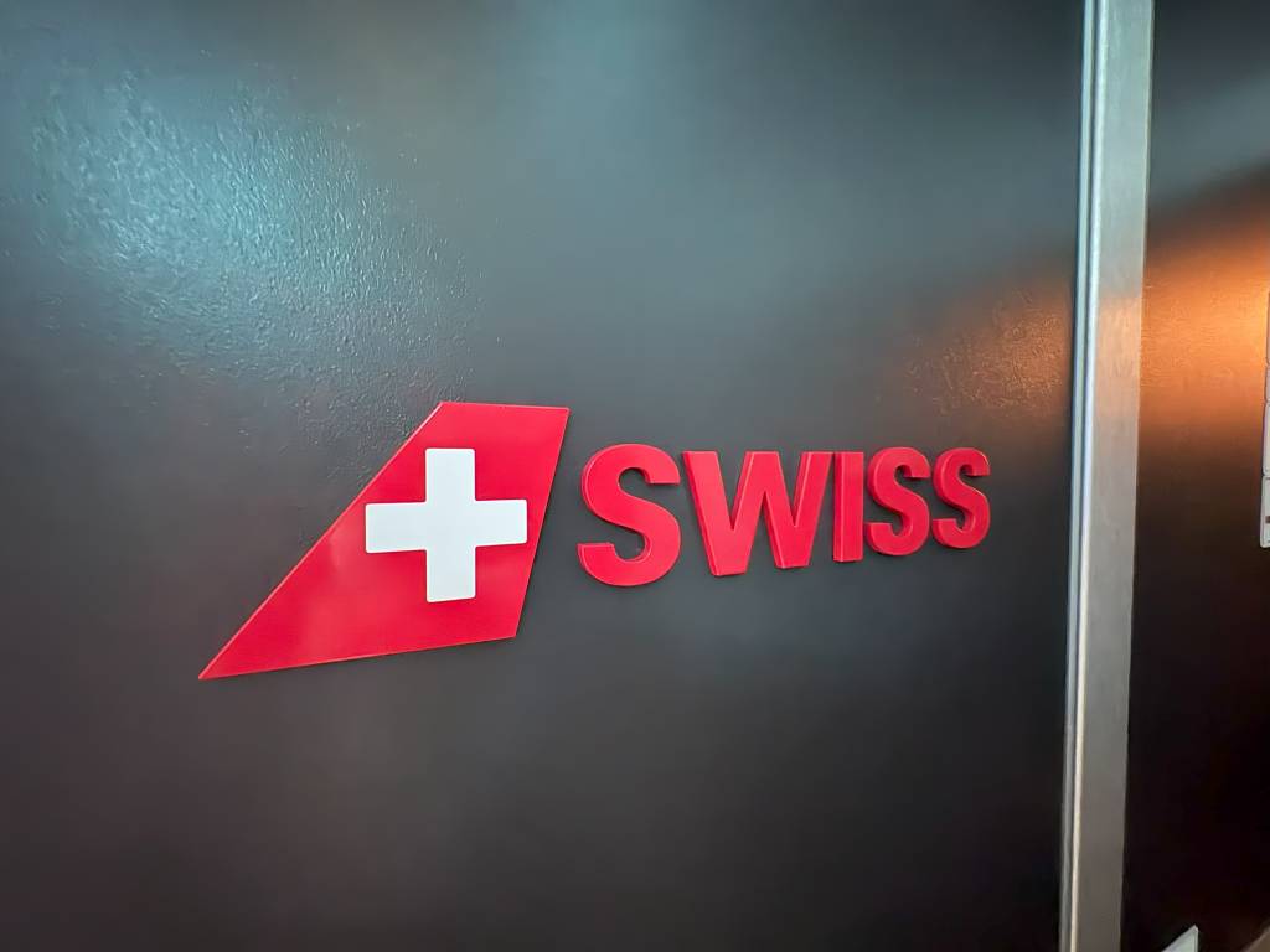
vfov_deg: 85.7
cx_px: 635
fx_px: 514
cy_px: 476
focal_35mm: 14
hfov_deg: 102.1
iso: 1250
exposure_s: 1/8
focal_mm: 2.22
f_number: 2.2
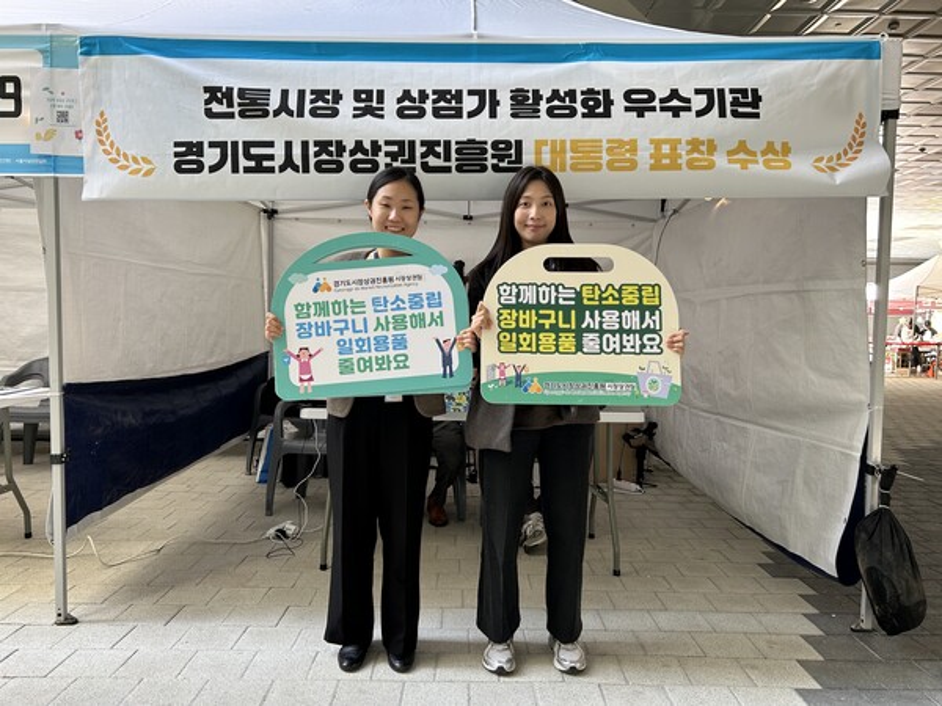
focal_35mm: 26
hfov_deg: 67.3
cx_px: 471
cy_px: 353
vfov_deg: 53.1
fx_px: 708
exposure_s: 1/120
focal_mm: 5.7
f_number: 1.5
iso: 50
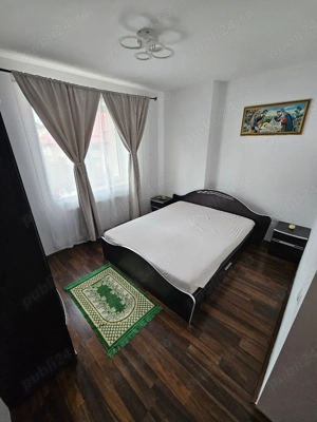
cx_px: 158
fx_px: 159
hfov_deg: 89.9
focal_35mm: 13
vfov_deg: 106.2
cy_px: 211
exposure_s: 1/60.2
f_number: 2.2
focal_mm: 2.2
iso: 160
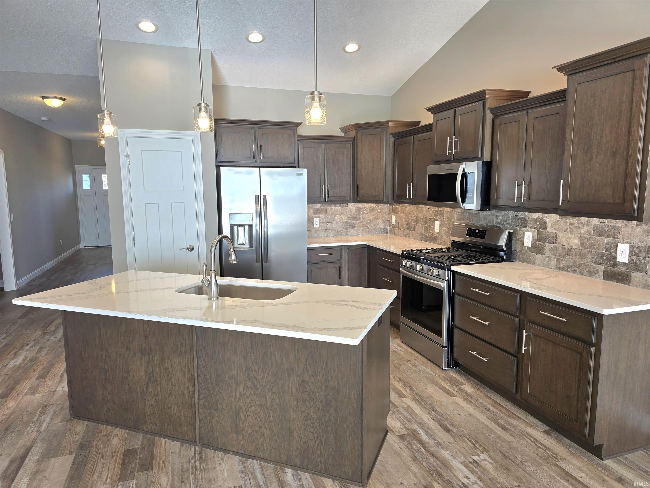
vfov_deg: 58.9
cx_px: 325
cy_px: 244
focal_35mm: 23
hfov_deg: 73.9
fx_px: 432
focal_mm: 6.3
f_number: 1.7
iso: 32
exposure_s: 1/120
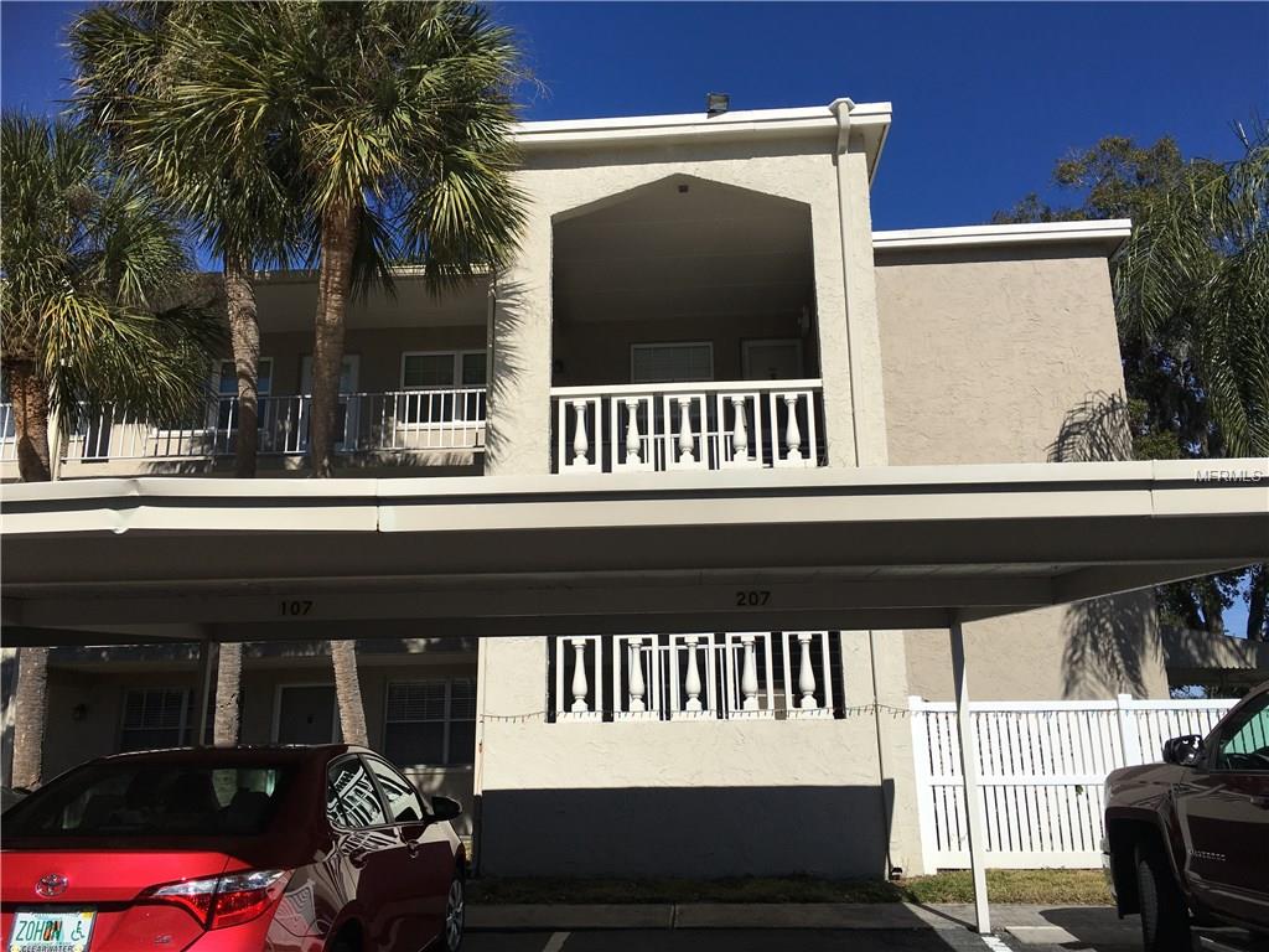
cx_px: 634
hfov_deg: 61.7
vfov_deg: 48.2
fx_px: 1063
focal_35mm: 29
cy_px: 476
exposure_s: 1/3663
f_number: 2.2
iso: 25
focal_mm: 4.15
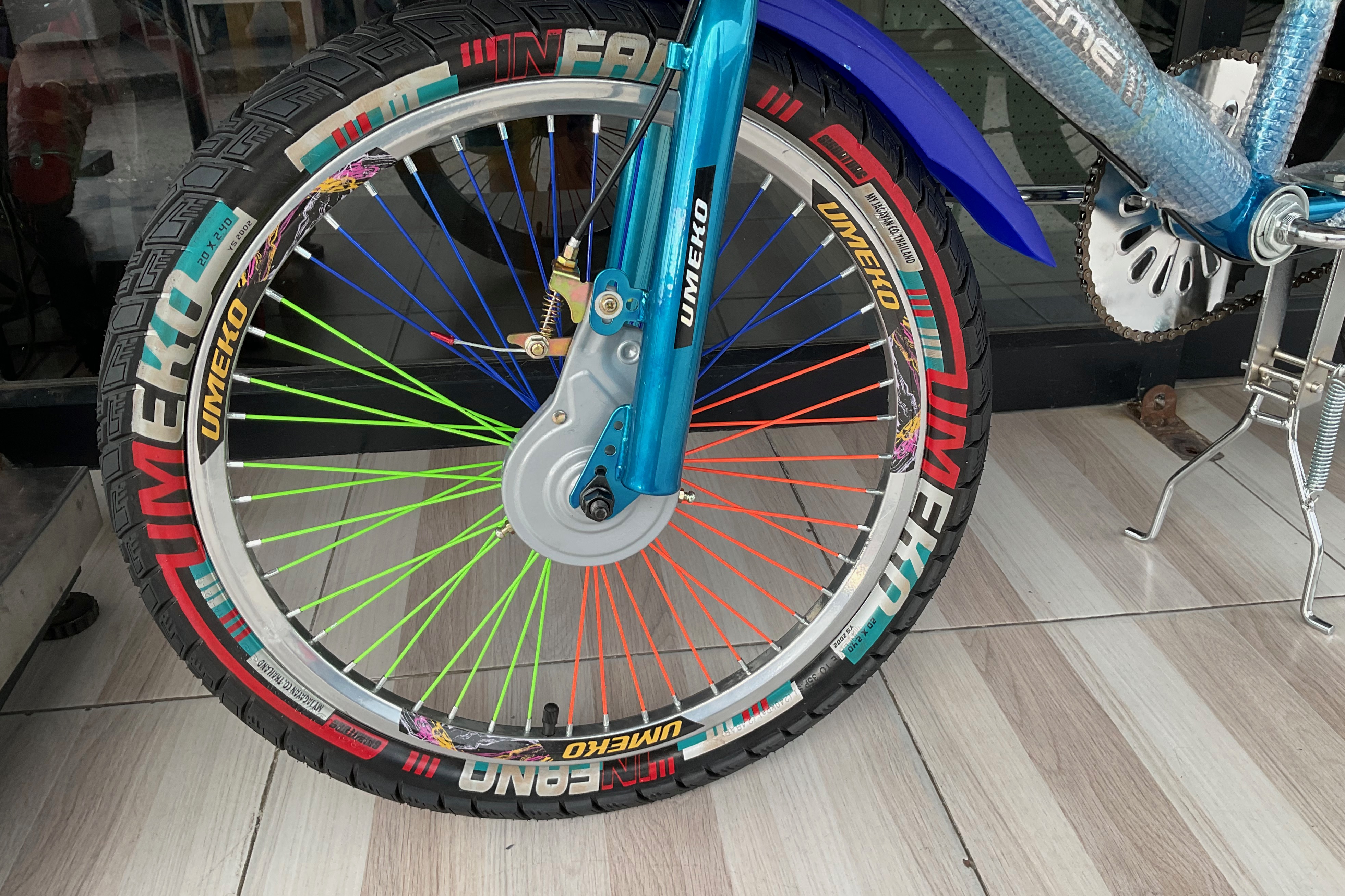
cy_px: 471
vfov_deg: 42.3
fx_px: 1158
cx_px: 691
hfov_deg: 60.3
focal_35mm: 31
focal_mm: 3
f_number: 1.8
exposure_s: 1/100
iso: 25
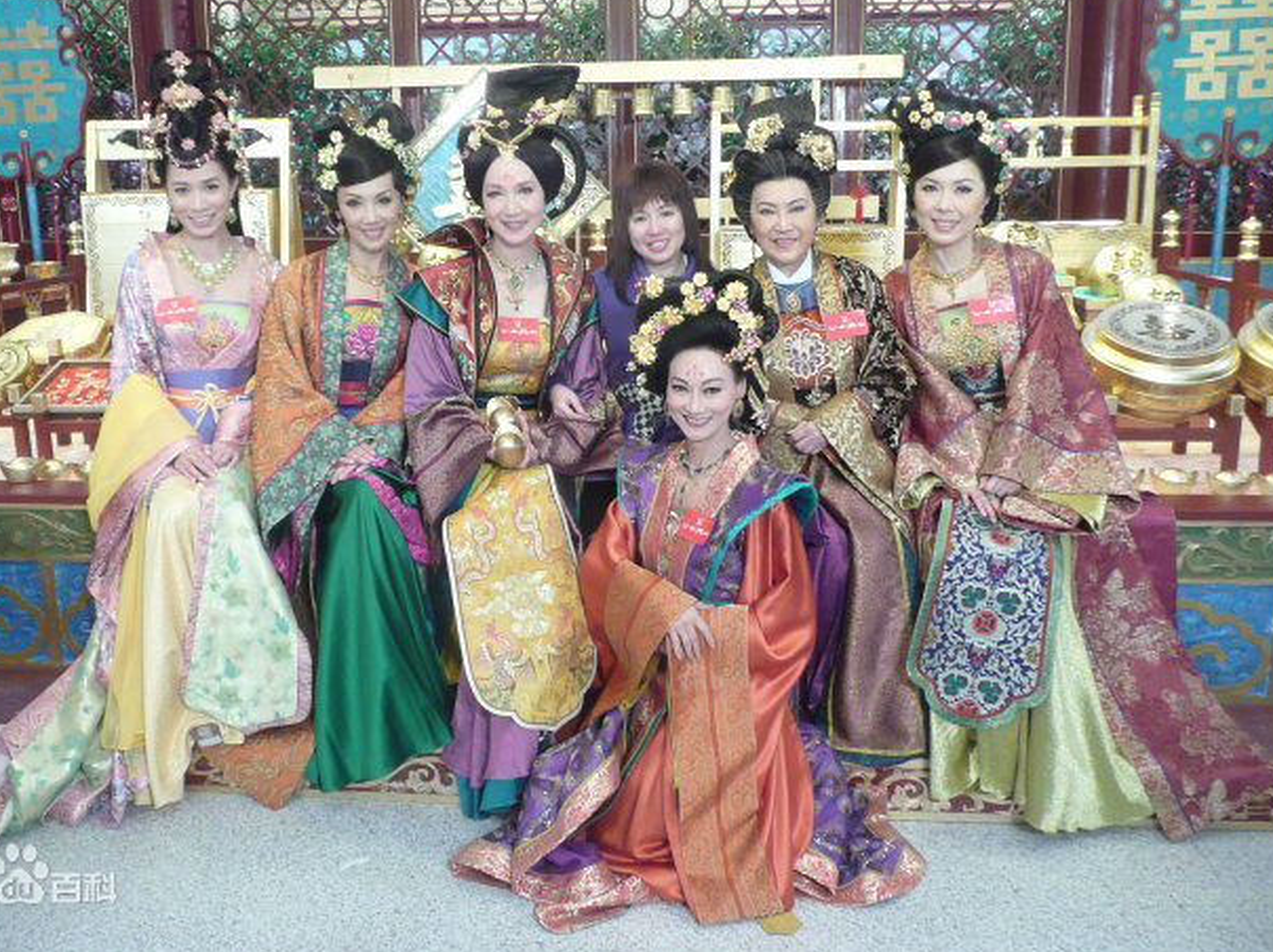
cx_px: 580
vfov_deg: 44.0
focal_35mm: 32
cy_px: 414
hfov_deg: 56.8
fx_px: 1176
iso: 200
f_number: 3.3
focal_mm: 4.6
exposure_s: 1/10
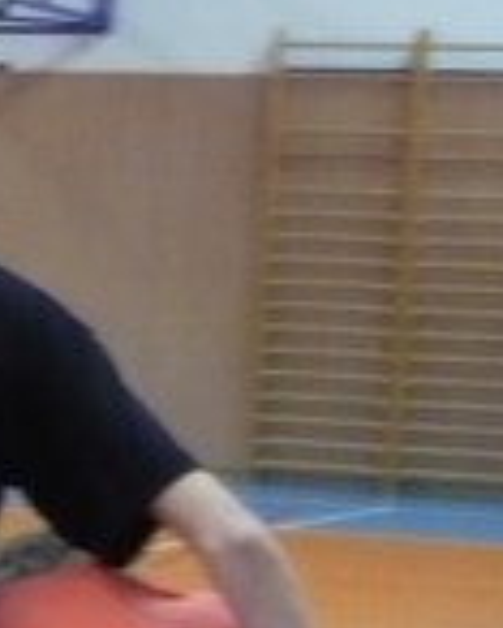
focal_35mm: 146
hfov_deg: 10.2
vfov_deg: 12.8
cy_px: 804
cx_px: -297
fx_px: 2714
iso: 400
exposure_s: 1/30
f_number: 2.8
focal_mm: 5.8
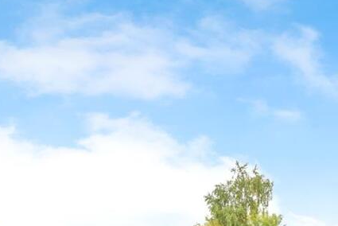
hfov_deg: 46.5
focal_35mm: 41
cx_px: 109
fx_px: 385
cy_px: 263
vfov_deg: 28.8
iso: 200
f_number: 7.1
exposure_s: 1/250
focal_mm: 17
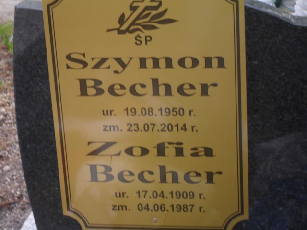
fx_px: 931
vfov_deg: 14.1
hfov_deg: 18.7
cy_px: 115
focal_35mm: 105
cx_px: 154
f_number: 5.8
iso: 120
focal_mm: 18.9
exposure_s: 1/60
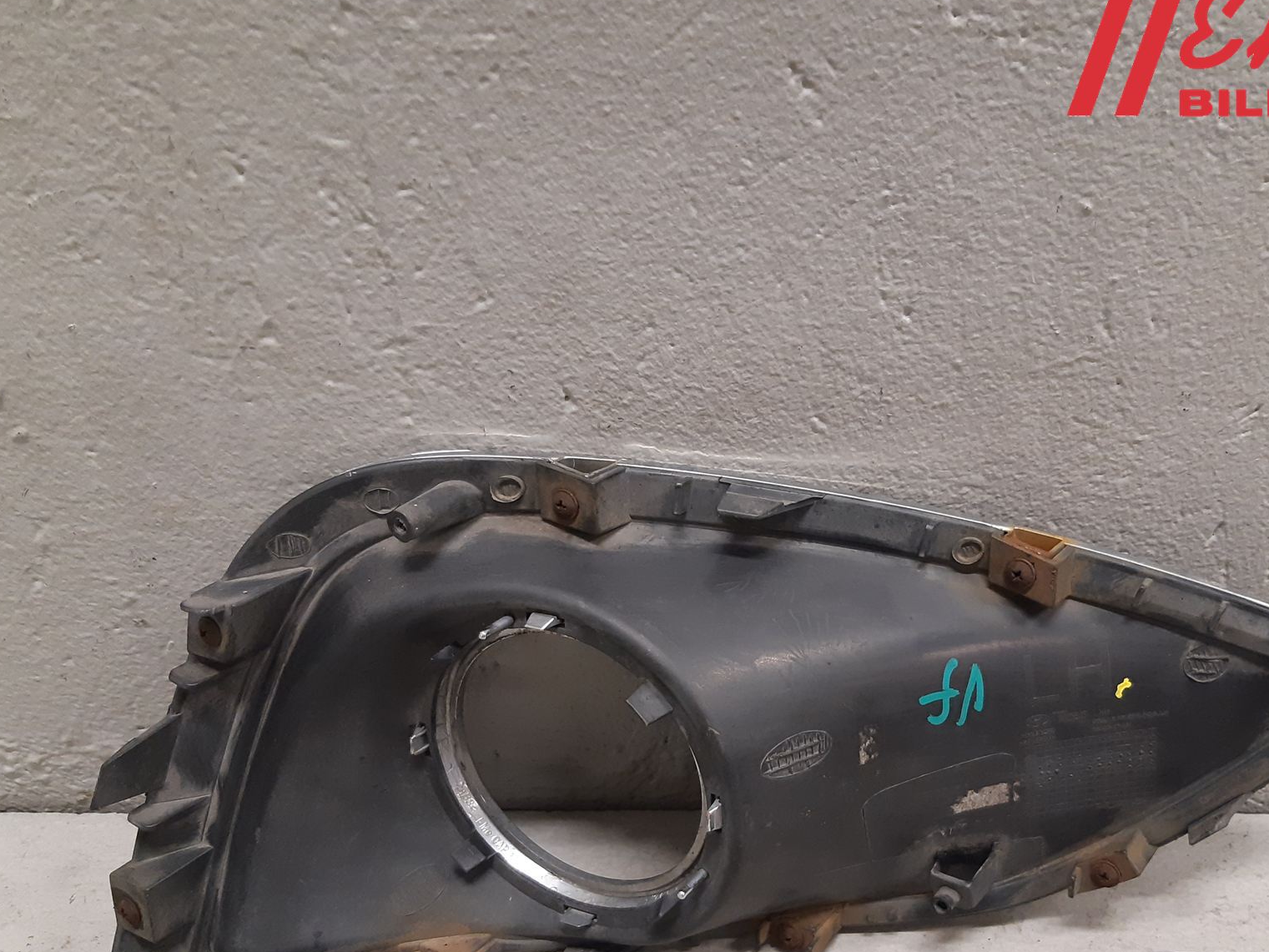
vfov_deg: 40.3
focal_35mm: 35
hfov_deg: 52.4
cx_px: 725
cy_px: 616
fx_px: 1283
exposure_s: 1/50
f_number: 1.7
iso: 200
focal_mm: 3.93
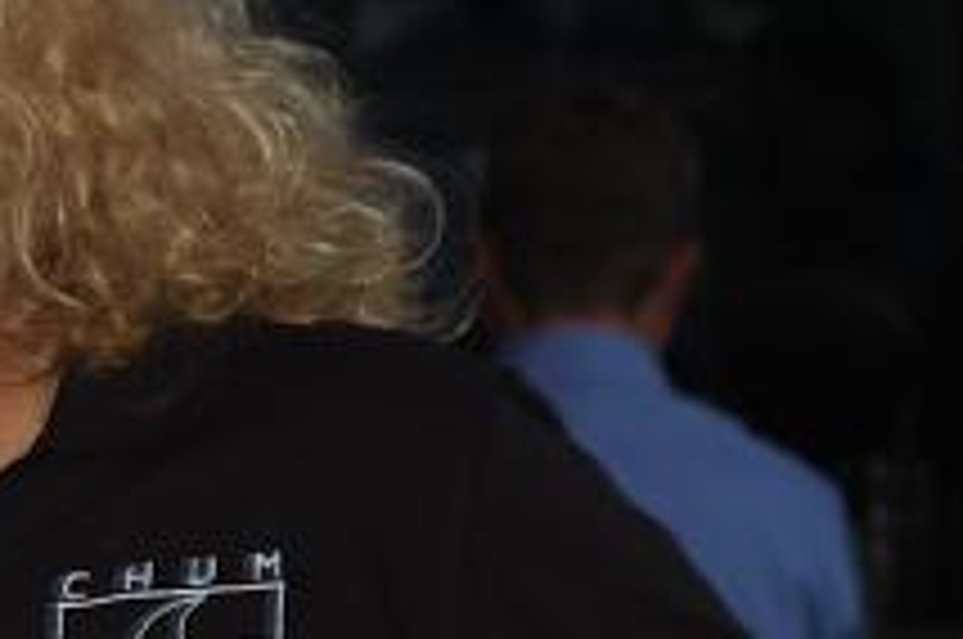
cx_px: -50
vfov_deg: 3.5
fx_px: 10470
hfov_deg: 5.3
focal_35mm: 392
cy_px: 322
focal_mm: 70
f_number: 5.6
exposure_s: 1/125
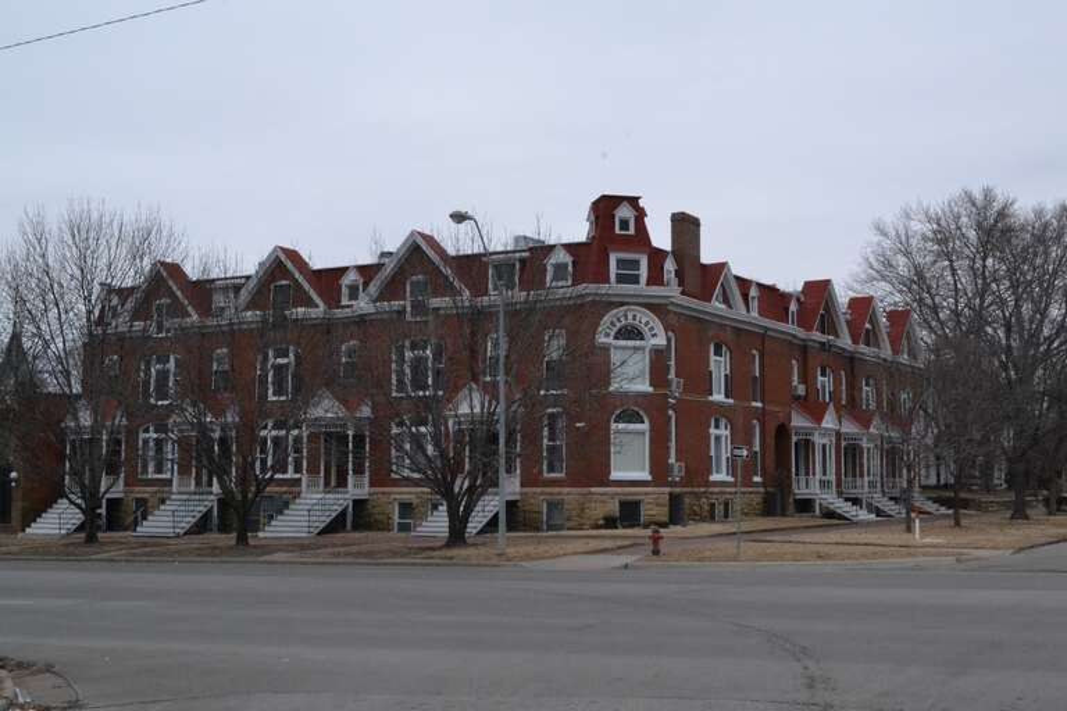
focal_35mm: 45
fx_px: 1334
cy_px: 356
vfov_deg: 29.9
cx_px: 534
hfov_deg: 43.6
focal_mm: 30
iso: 3200
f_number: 22
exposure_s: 1/640
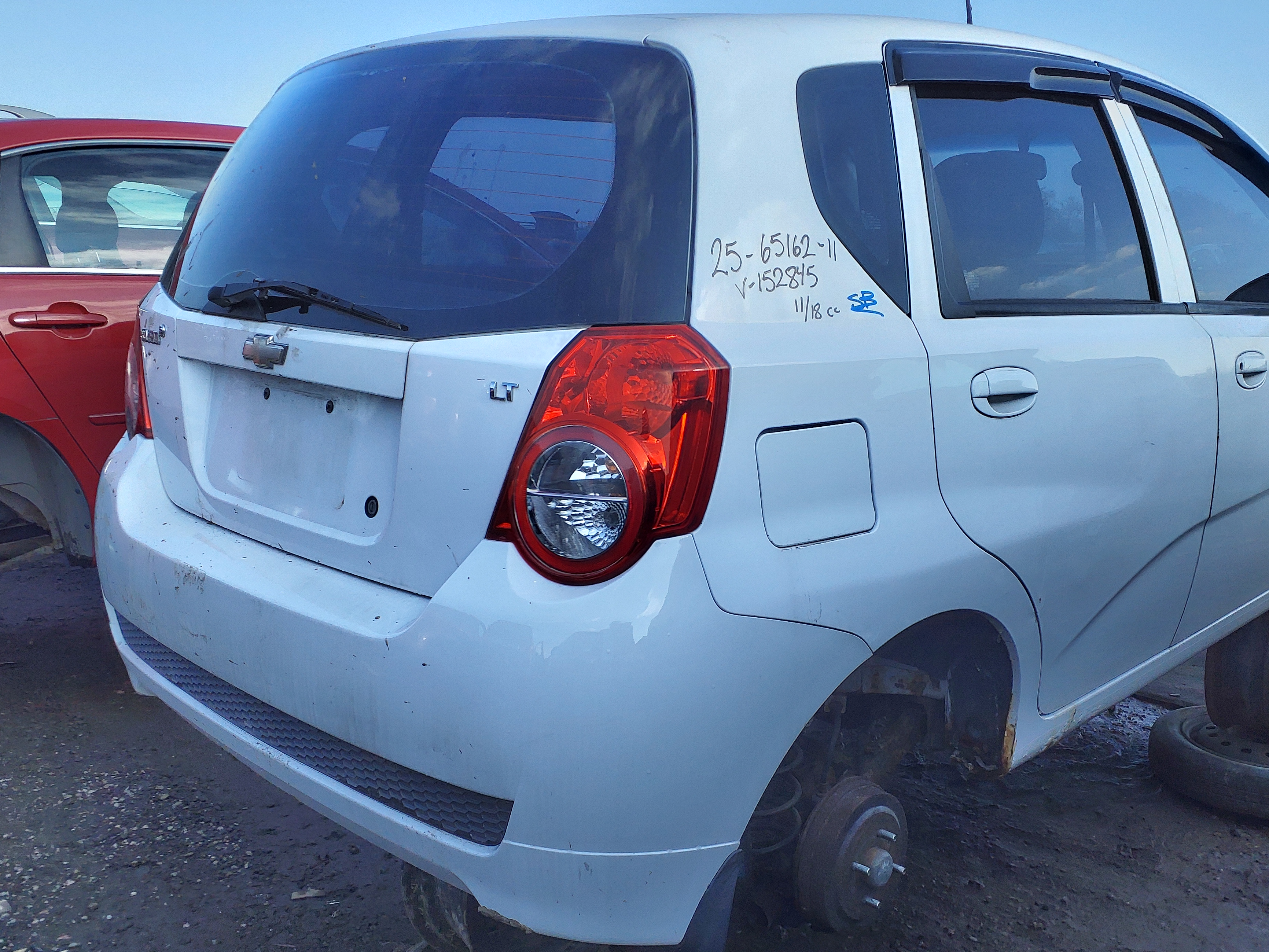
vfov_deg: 45.4
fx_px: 1137
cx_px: 742
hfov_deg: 58.0
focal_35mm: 31
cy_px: 531
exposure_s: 1/390
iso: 40
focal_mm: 3.58
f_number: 1.9
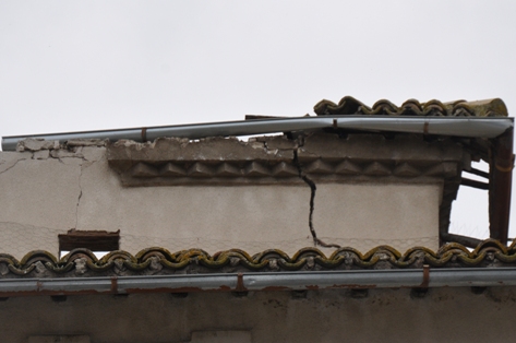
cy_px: 204
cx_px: 236
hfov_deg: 7.3
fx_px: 4065
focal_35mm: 284
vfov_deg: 4.8
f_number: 10
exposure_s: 1/200
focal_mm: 140
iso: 500
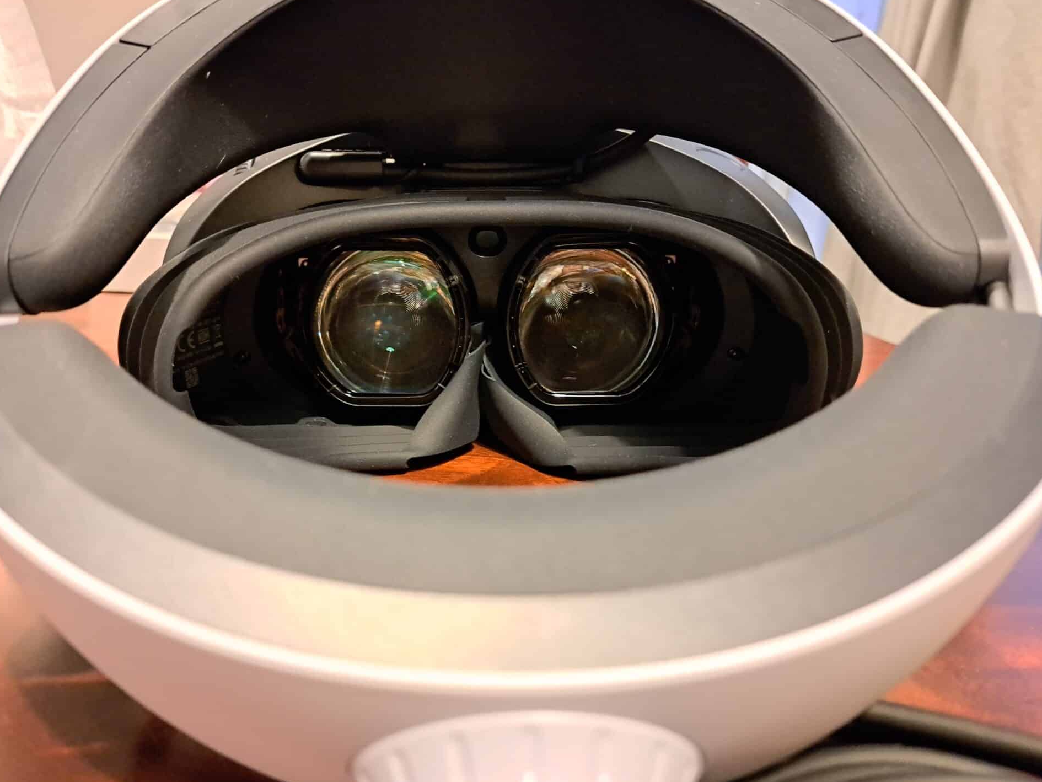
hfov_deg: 67.2
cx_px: 480
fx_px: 783
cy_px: 401
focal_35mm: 26
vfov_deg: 53.1
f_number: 1.8
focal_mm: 5.23
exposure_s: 1/7
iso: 1250
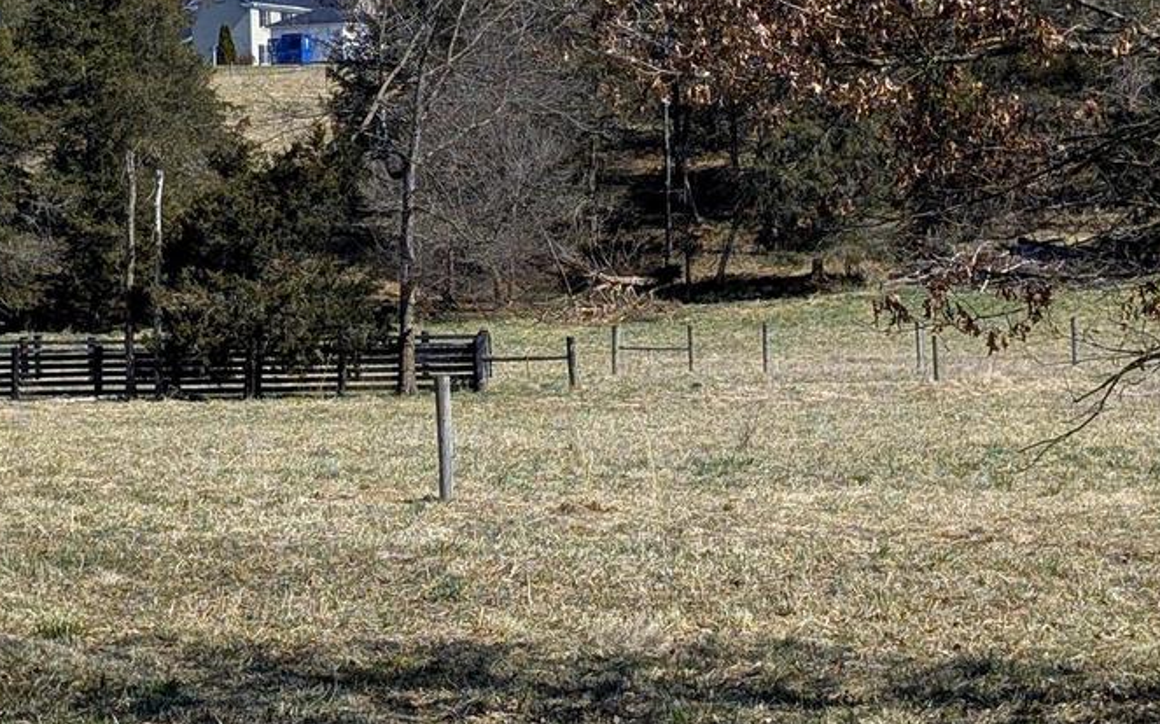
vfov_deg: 11.6
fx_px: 3571
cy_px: 220
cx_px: 338
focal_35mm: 113
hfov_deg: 18.4
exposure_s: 1/998
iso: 21
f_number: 1.68
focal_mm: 6.9
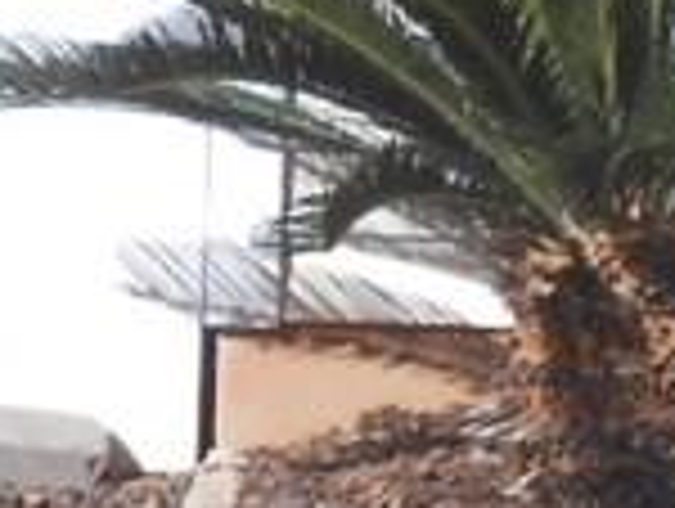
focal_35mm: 177
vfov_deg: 8.4
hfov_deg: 9.3
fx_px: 3457
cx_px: -1202
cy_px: 333
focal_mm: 4.6
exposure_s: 1/800
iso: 80
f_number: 3.5
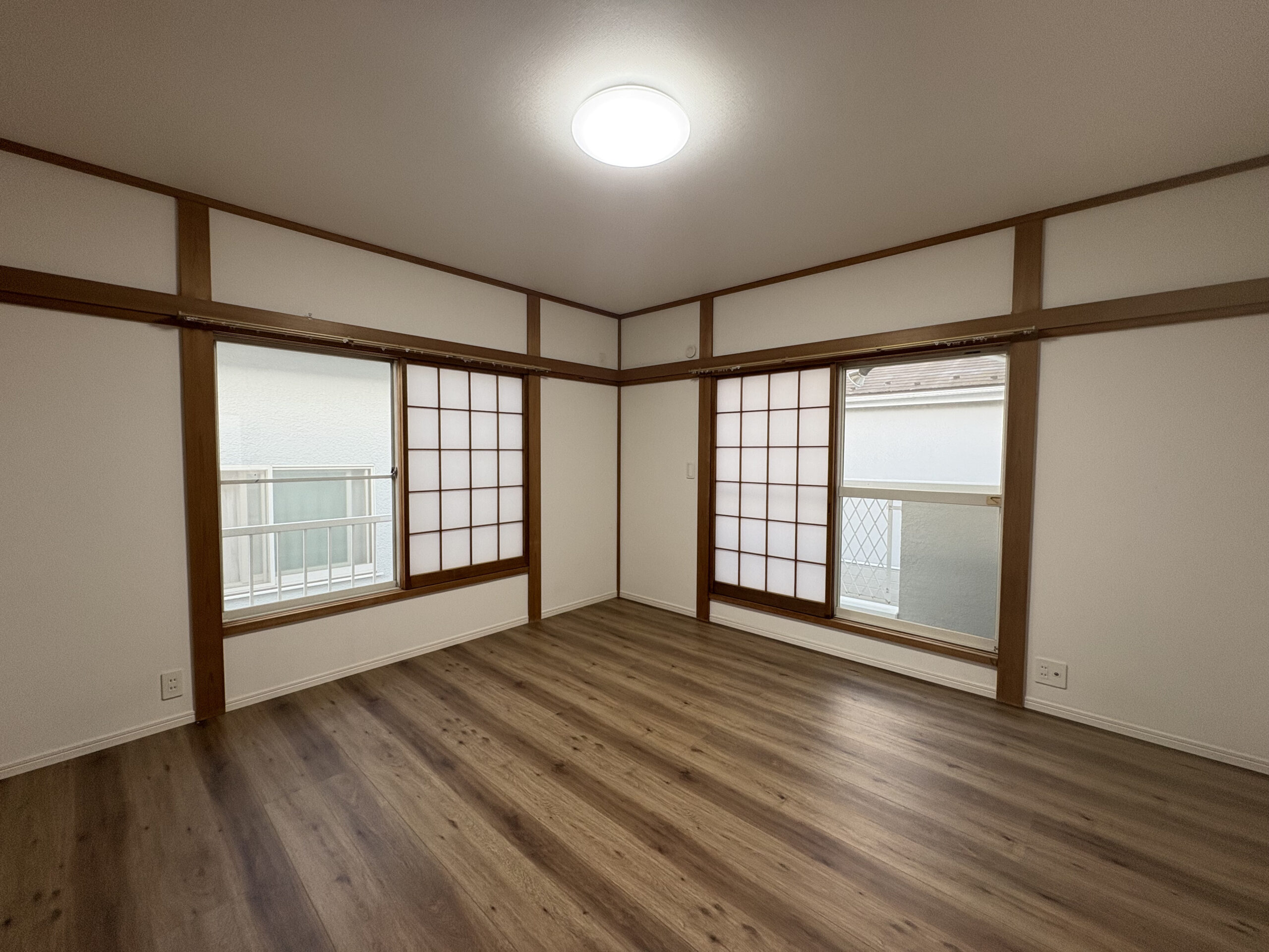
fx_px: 513
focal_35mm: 14
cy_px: 476
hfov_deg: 102.1
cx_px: 634
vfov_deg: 85.7
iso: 160
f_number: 2.2
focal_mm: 2.22
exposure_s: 1/99
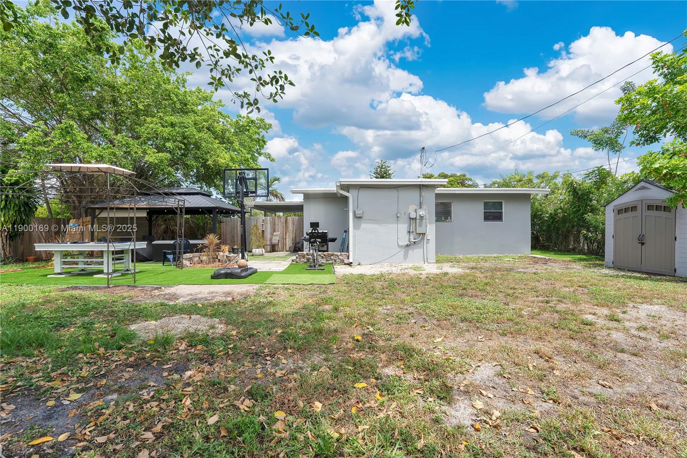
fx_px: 267
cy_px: 229
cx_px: 344
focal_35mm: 14
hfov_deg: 104.3
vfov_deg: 81.2
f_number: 9
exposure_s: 1/125
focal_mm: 14
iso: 100
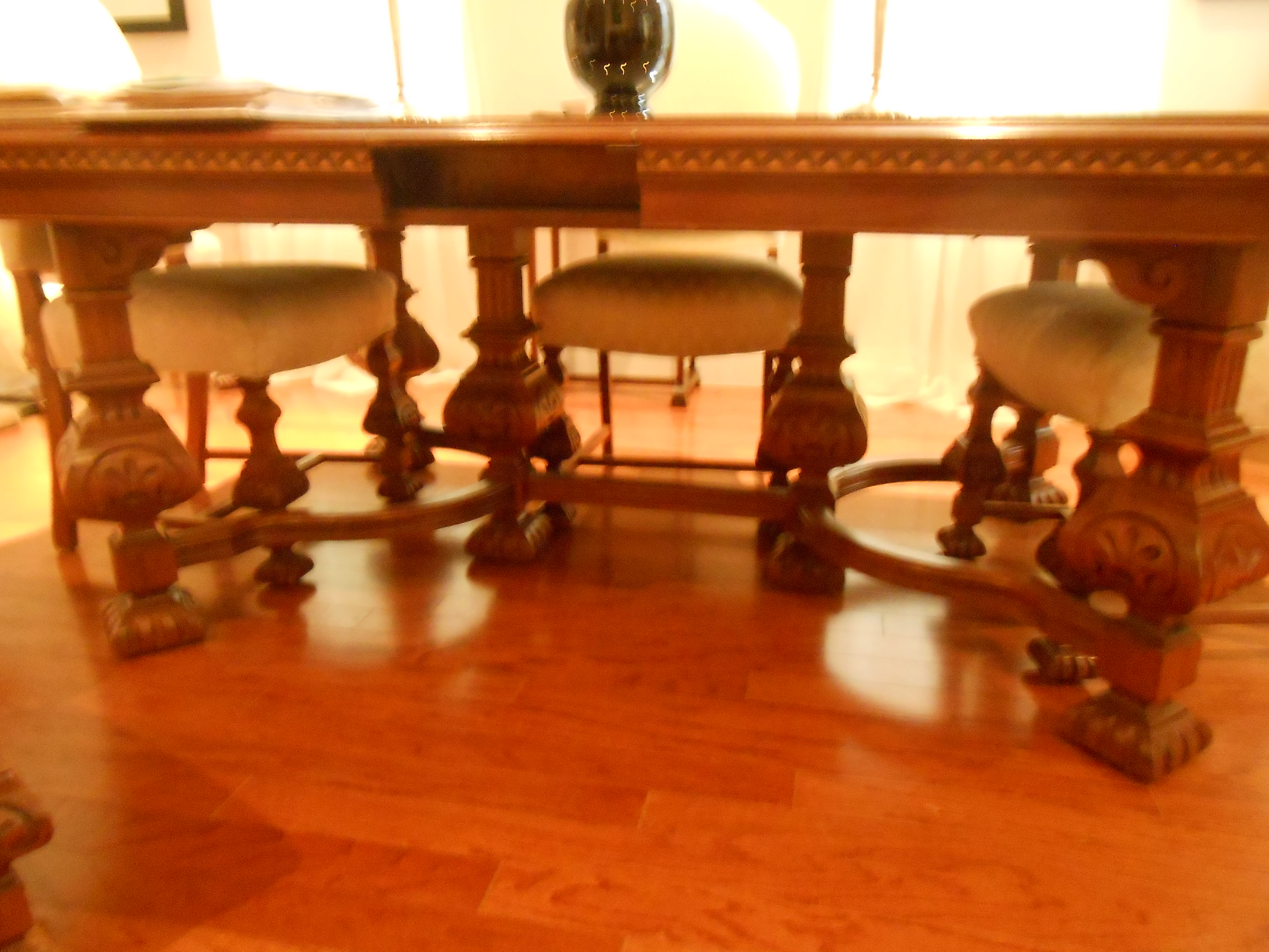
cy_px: 476
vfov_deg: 53.1
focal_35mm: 26
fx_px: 953
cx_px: 634
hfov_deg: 67.3
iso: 800
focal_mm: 4.6
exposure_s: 1/5
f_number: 3.5
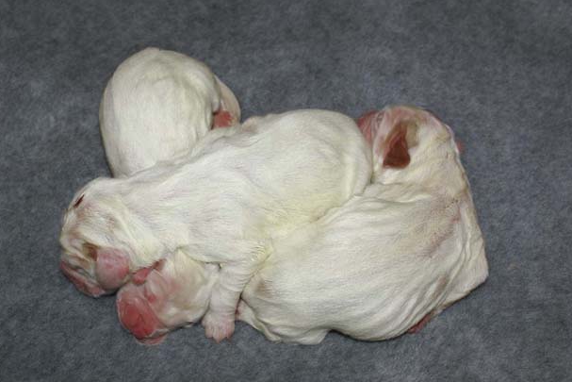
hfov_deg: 33.1
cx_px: 263
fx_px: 963
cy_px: 202
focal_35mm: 61
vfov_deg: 22.4
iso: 400
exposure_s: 1/60
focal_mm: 35
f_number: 5.6
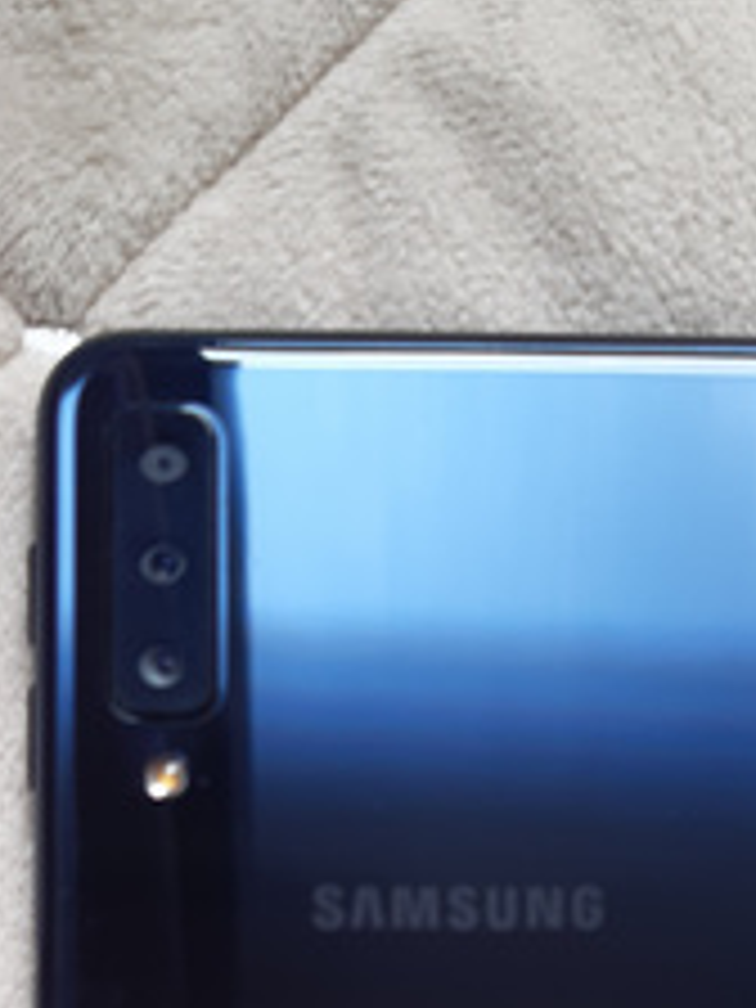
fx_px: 1689
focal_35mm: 58
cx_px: 425
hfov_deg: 25.2
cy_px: 1071
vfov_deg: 30.2
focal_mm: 3.92
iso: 40
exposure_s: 1/128
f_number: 1.7
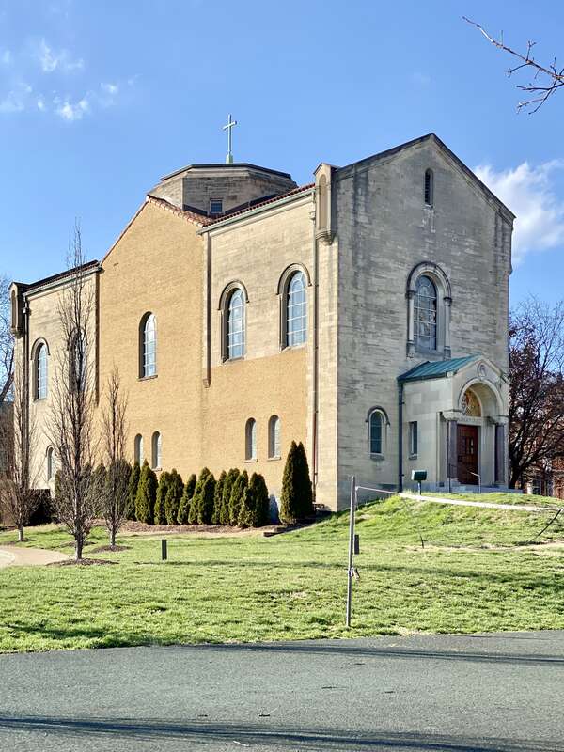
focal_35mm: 52
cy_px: 376
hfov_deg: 28.0
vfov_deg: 36.8
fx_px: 1130
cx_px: 282
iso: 20
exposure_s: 1/1142
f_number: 2
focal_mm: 6
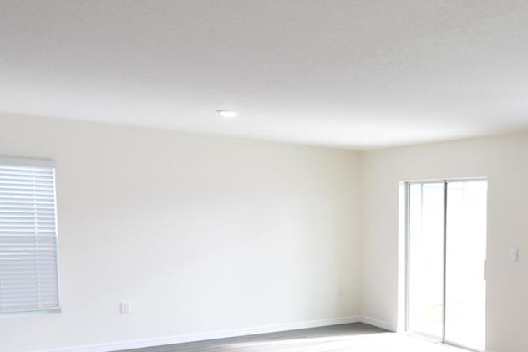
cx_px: 569
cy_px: 262
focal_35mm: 38
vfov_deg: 34.3
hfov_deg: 41.4
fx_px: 557
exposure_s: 1/125
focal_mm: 10
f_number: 3.5
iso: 800
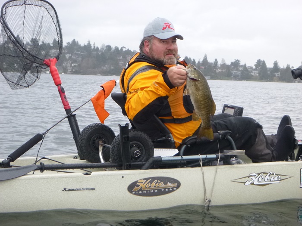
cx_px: 151
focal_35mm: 71
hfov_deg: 27.4
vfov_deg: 20.7
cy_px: 113
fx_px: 619
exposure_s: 1/100
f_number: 5.5
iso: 250
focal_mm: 12.8
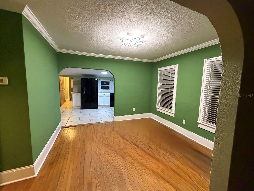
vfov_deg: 85.7
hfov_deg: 102.1
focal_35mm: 14
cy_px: 96
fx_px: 103
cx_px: 127
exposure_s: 1/60
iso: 800
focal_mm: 2.22
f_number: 2.2
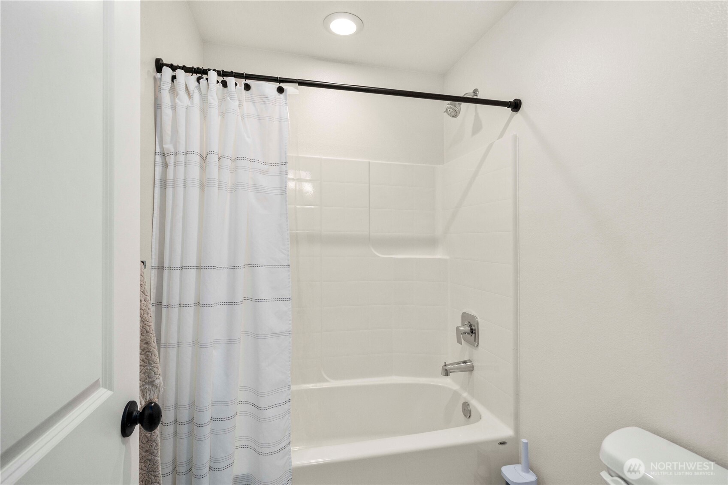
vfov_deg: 73.7
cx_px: 364
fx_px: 324
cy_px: 242
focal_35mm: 16
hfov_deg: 96.7
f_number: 6.3
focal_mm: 16
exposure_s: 1/30
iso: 400
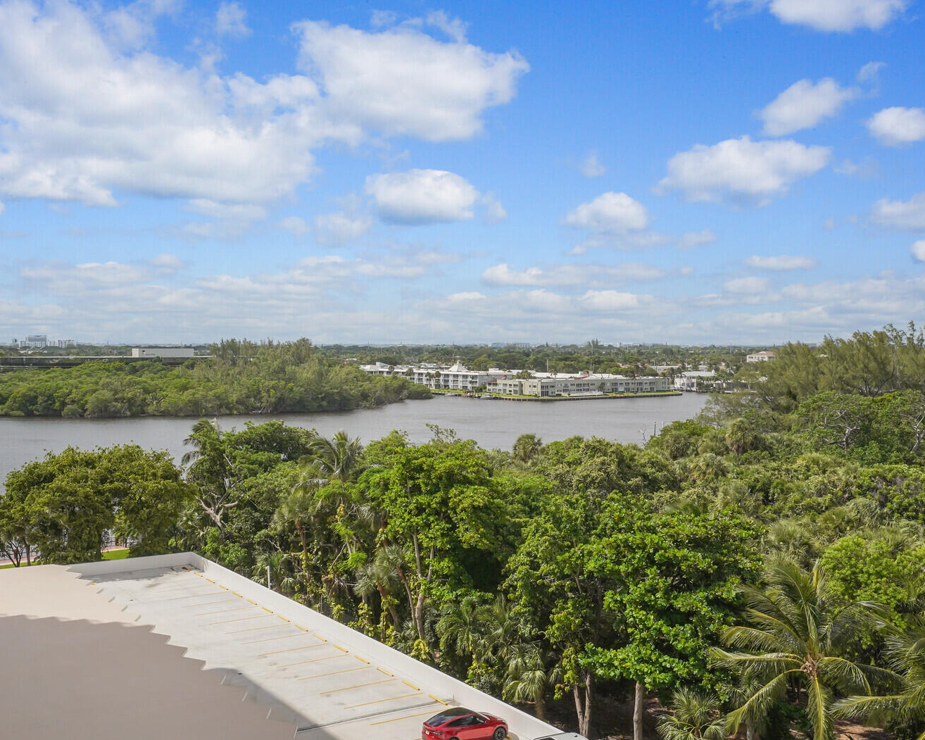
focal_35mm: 40
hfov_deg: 45.7
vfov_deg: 37.3
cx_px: 412
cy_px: 374
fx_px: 1095
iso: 800
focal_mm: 35
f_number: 9
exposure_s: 1/2500
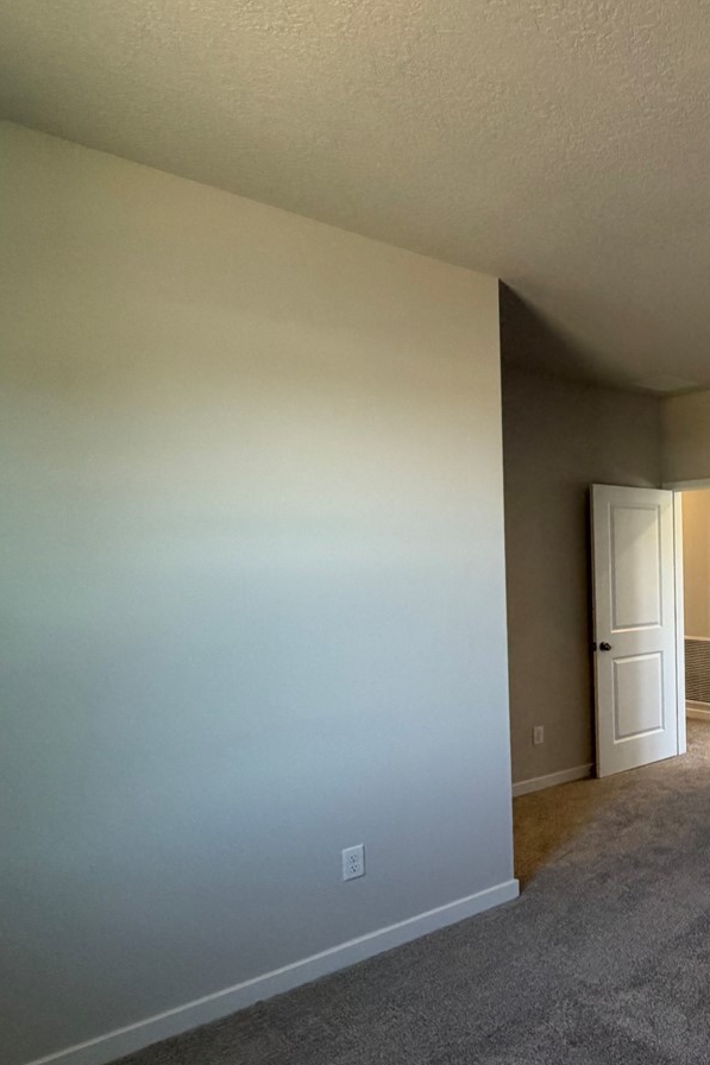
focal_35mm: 26
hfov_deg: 40.5
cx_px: 773
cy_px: 597
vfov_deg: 69.2
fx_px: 769
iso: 250
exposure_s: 1/120
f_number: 2.2
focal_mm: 2.22
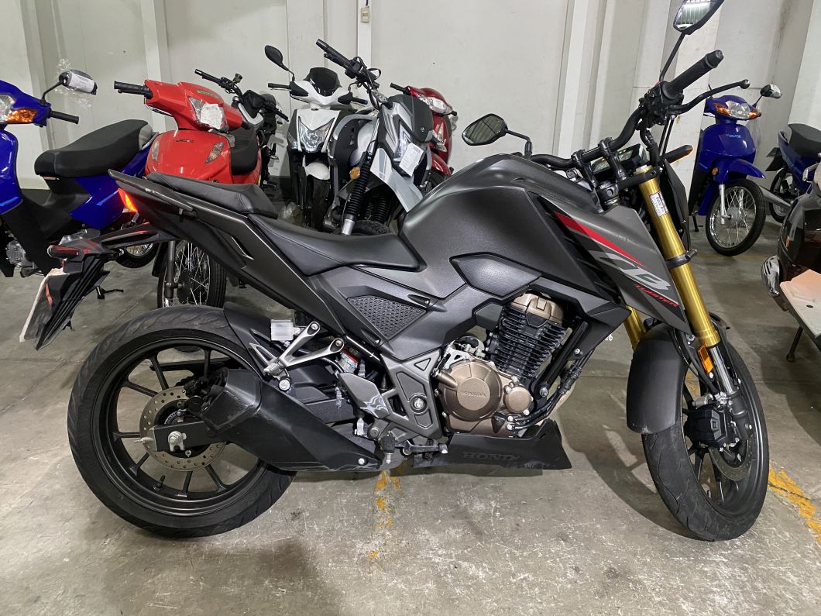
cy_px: 308
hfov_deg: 67.3
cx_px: 410
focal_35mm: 26
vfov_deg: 53.1
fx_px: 617
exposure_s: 1/33
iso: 640
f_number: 1.8
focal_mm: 4.25
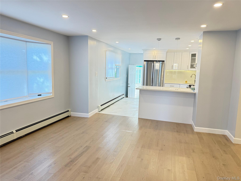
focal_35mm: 24
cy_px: 90
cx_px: 120
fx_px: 167
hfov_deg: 71.6
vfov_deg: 56.8
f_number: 1.78
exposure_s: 1/141
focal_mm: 6.76
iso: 200
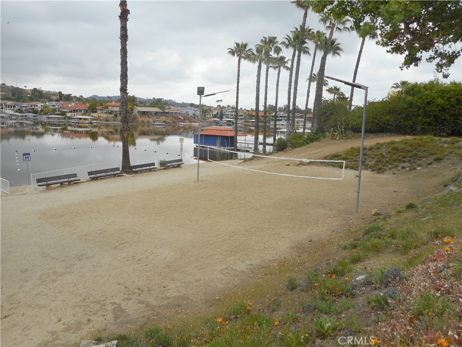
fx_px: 334
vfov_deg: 54.9
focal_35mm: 25
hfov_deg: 69.4
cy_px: 174
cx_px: 231
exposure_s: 1/400
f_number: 3.7
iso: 80
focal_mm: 4.5
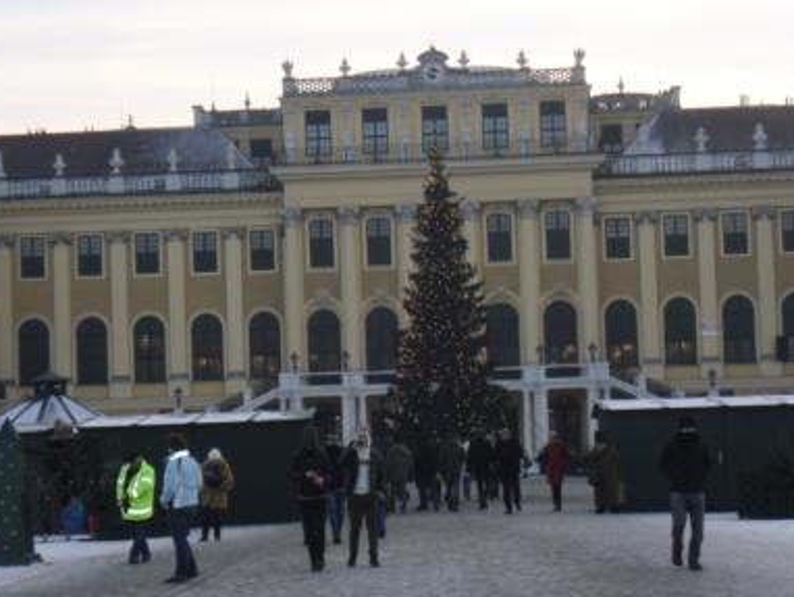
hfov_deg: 23.0
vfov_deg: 17.4
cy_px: 355
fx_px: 1951
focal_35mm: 85
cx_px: 391
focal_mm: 11.7
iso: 200
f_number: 5.3
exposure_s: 1/125
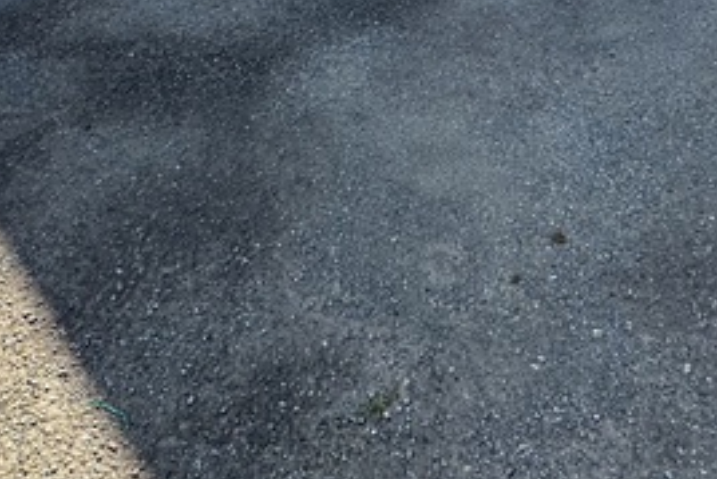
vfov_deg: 33.5
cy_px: 60
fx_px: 757
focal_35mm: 38
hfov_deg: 50.6
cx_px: 337
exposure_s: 1/218
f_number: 2.2
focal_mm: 2.22
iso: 40
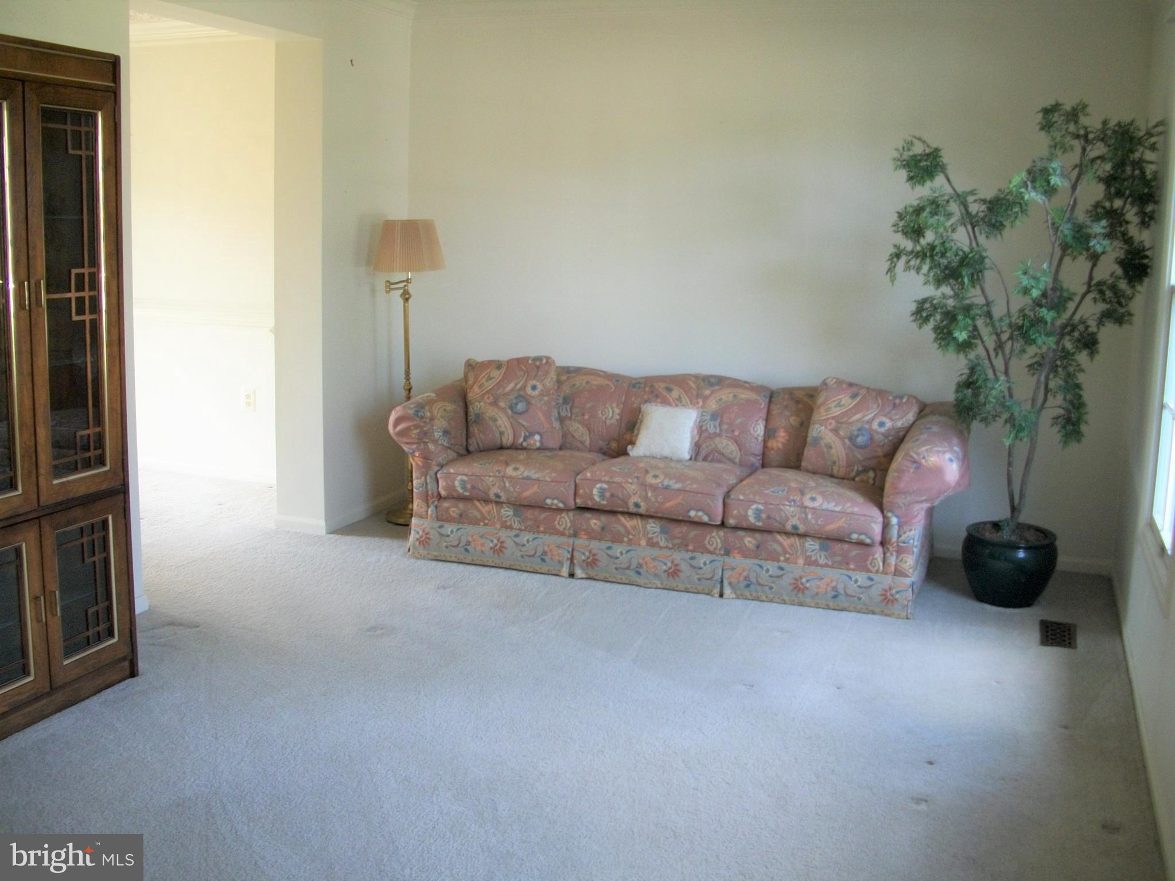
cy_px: 440
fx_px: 1188
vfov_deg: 40.7
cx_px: 588
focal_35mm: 35
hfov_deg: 52.6
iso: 160
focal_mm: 6.3
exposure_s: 1/25
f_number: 3.1
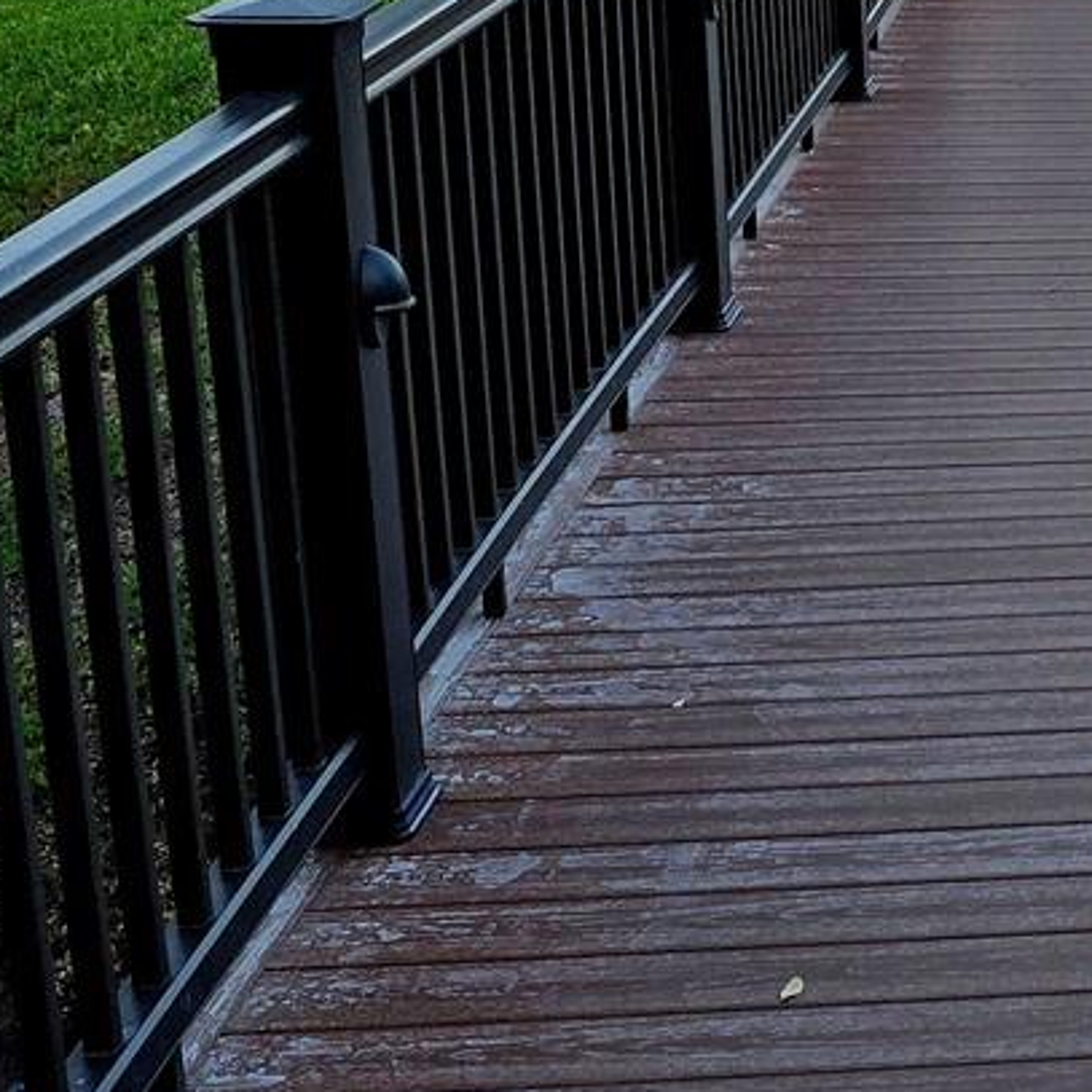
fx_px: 2855
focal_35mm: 80
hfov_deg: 19.6
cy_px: 199
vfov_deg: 21.4
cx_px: 1505
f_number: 1.7
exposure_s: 1/182
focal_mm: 6.3
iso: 50
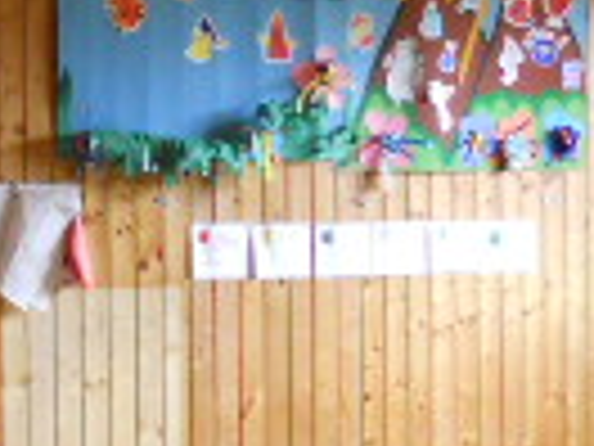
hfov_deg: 14.5
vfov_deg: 11.3
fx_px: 2248
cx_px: -140
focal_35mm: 131
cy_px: 311
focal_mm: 4.9
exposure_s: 1/50
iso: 400
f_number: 3.2
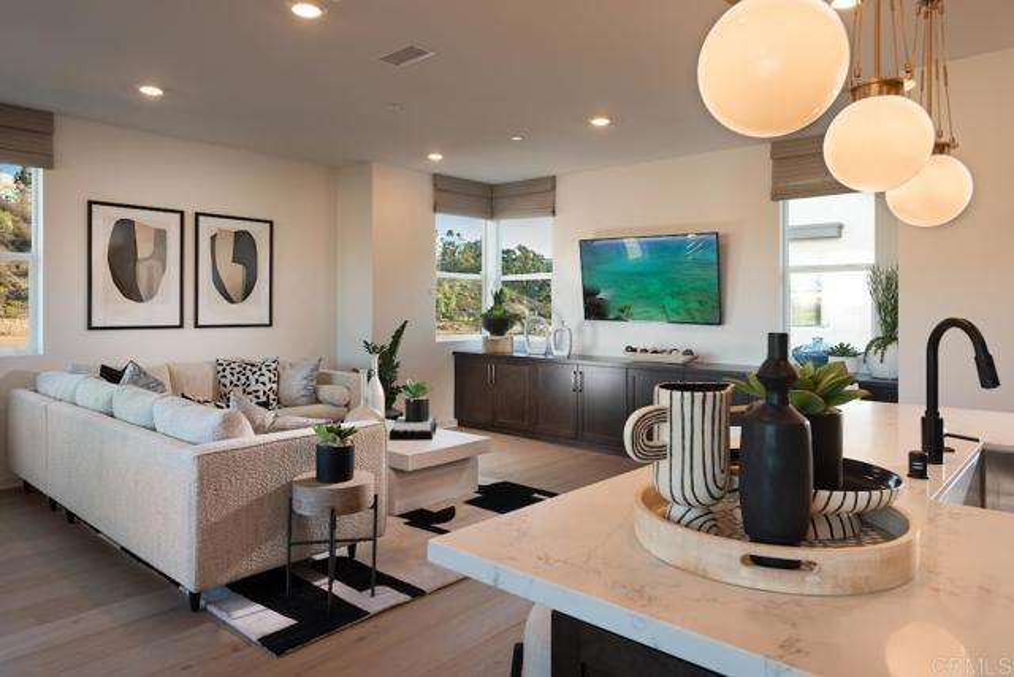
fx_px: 676
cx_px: 507
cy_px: 338
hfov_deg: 73.7
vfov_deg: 53.2
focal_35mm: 24
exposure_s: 1/13
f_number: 10
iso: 125
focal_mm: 24
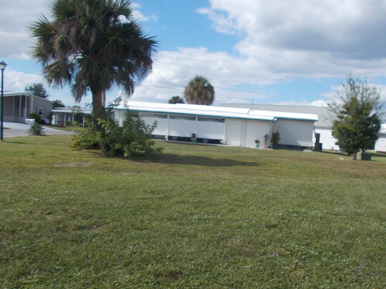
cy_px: 160
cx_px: 250
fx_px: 390
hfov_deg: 51.9
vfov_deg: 40.6
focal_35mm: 35
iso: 80
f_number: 8
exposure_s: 1/160
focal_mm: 4.6
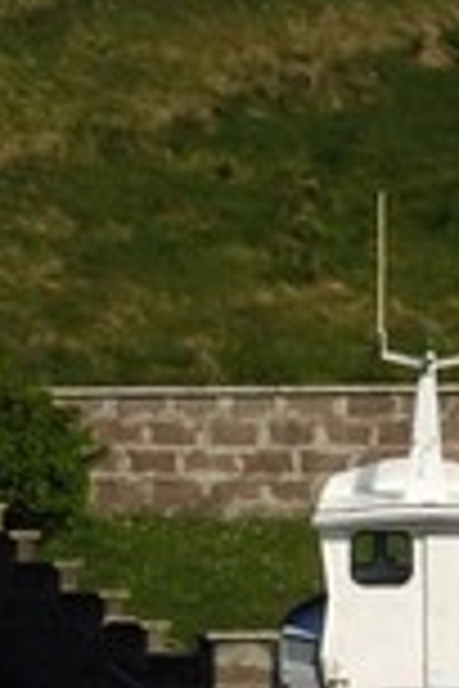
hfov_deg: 0.7
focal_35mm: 1824
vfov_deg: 1.1
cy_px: 1538
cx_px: 3280
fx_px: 34881
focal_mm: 116
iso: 100
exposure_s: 1/250
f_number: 11
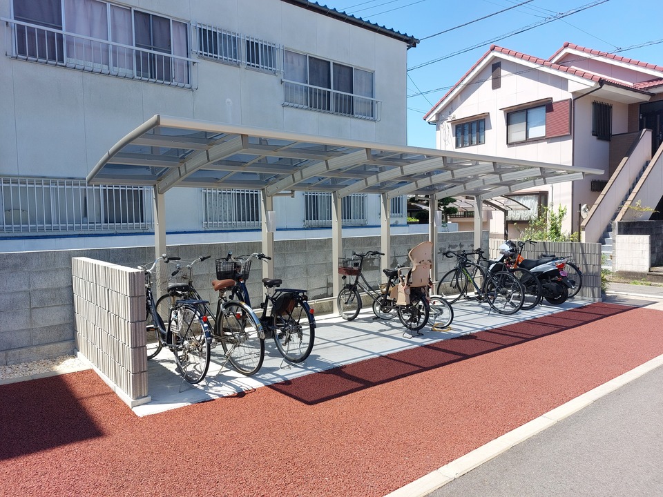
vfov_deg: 56.8
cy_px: 248
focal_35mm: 24
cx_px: 332
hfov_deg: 71.6
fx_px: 460
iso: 25
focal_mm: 5.23
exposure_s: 1/518
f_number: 1.8
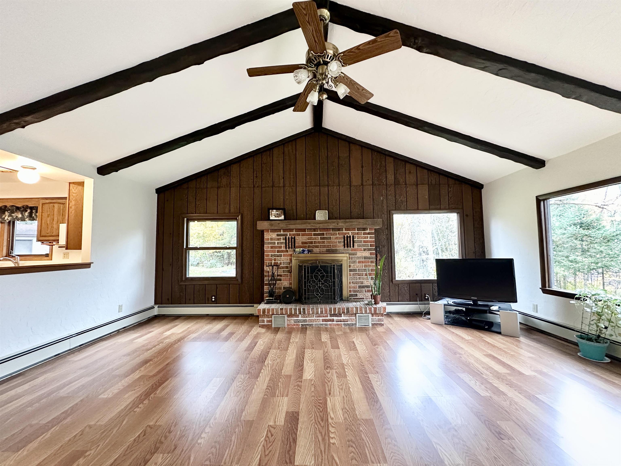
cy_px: 233
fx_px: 251
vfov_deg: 85.7
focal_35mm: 14
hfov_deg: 102.1
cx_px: 310
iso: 500
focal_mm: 2.22
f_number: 2.2
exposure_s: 1/60
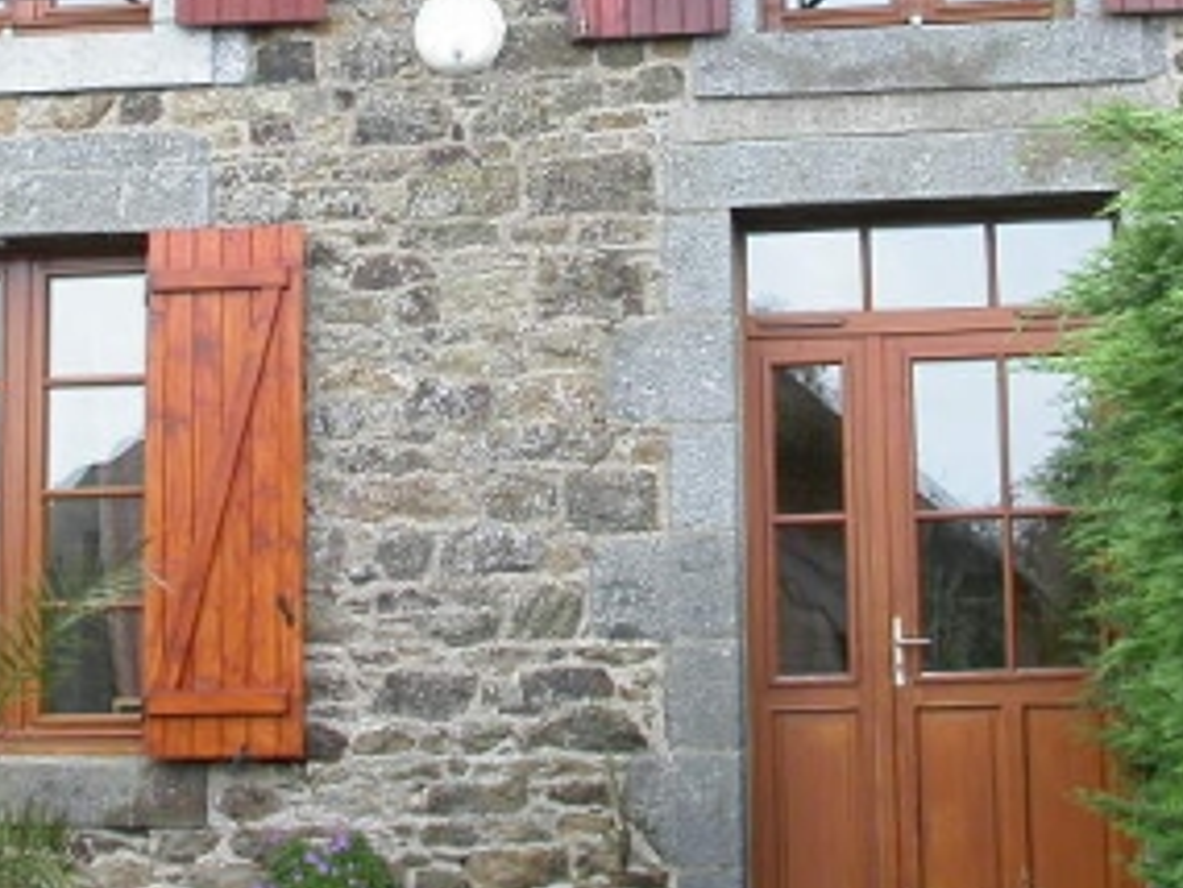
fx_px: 3111
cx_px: 548
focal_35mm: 91
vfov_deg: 16.0
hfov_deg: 21.5
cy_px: 25
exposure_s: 1/98.6
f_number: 3.7
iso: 100
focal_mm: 7.85
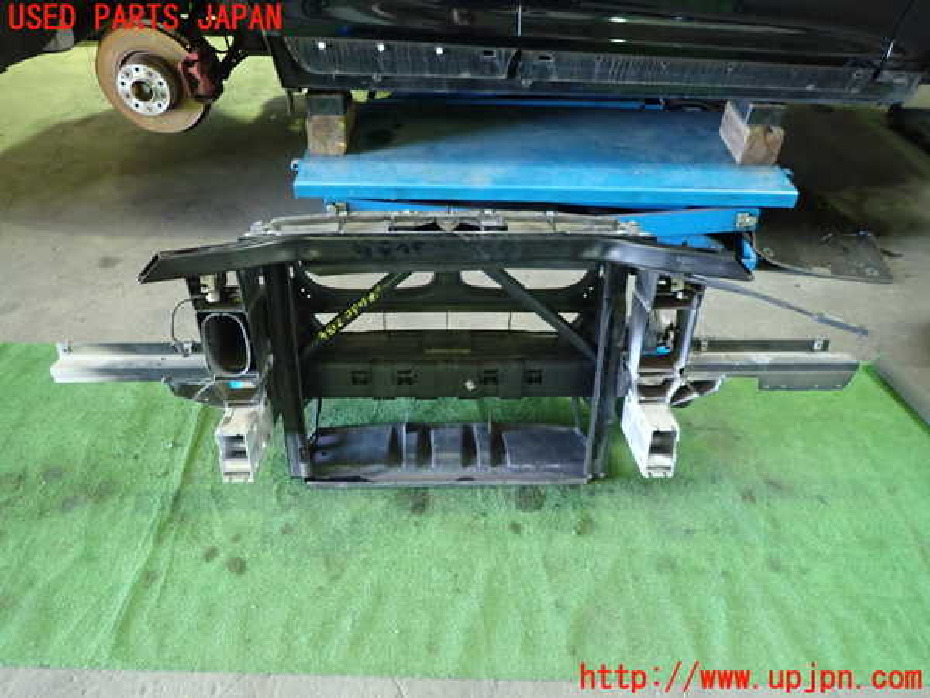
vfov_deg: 54.9
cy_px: 349
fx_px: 672
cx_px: 465
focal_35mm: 25
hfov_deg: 69.4
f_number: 2
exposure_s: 1/30
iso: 640
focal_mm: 4.5
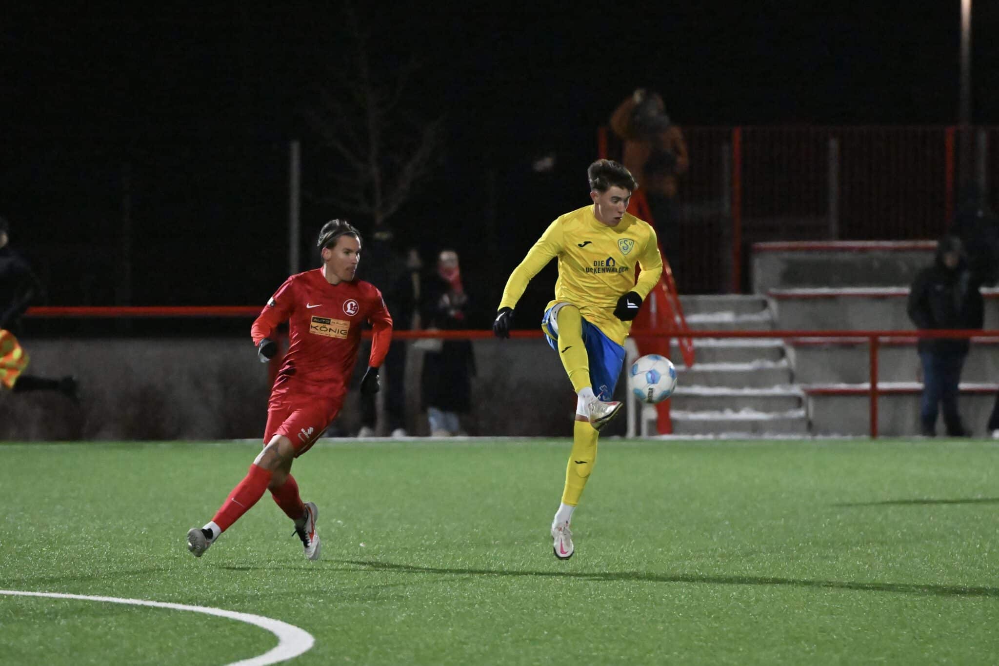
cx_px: 500
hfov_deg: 10.3
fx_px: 5549
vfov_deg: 6.9
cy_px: 333
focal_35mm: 200
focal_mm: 200
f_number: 3.2
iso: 10000
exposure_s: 1/1250
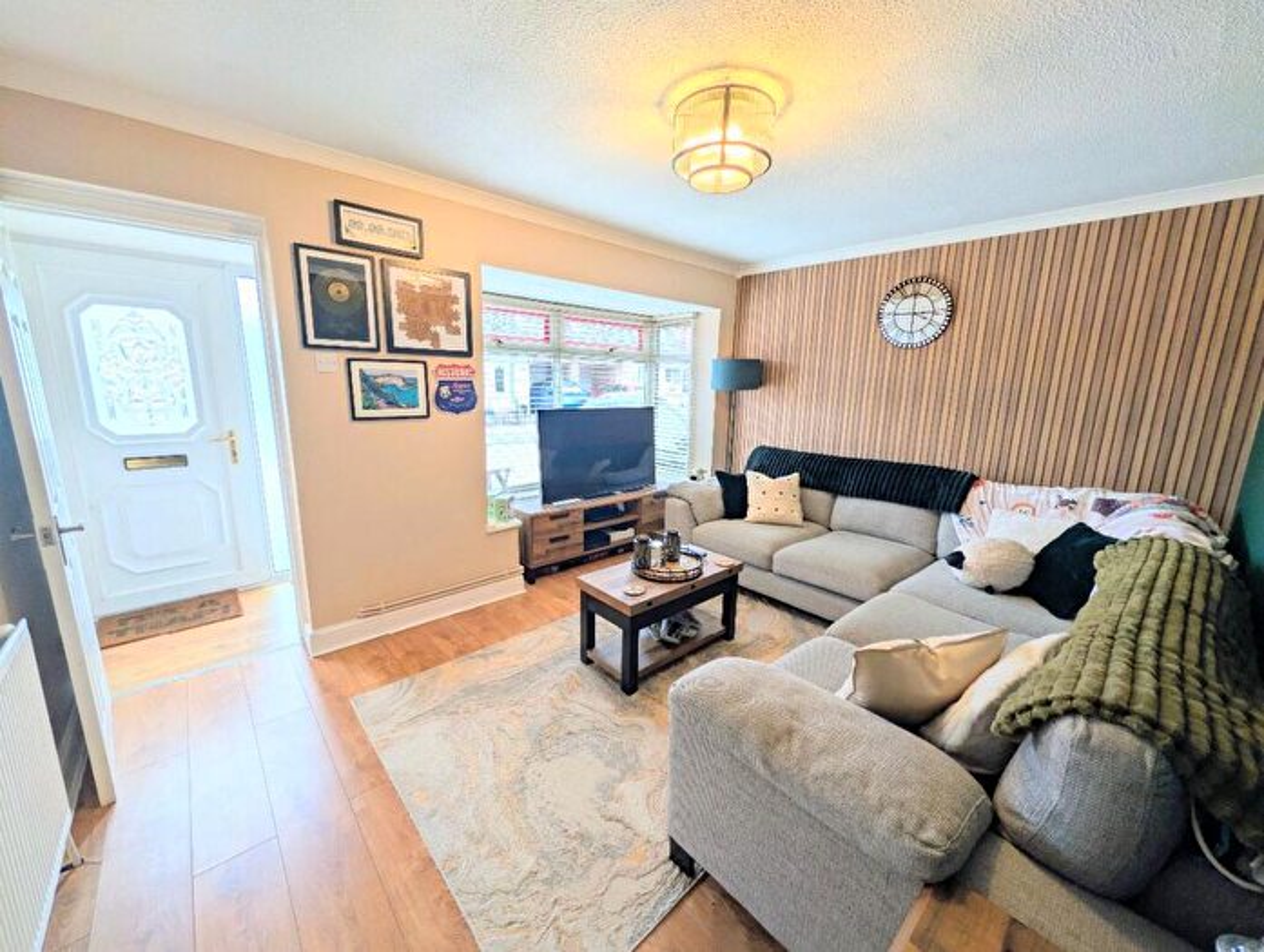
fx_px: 439
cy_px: 476
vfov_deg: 94.7
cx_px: 632
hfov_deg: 110.4
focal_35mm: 12
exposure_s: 1/114
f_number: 1.7
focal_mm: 2.02
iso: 71
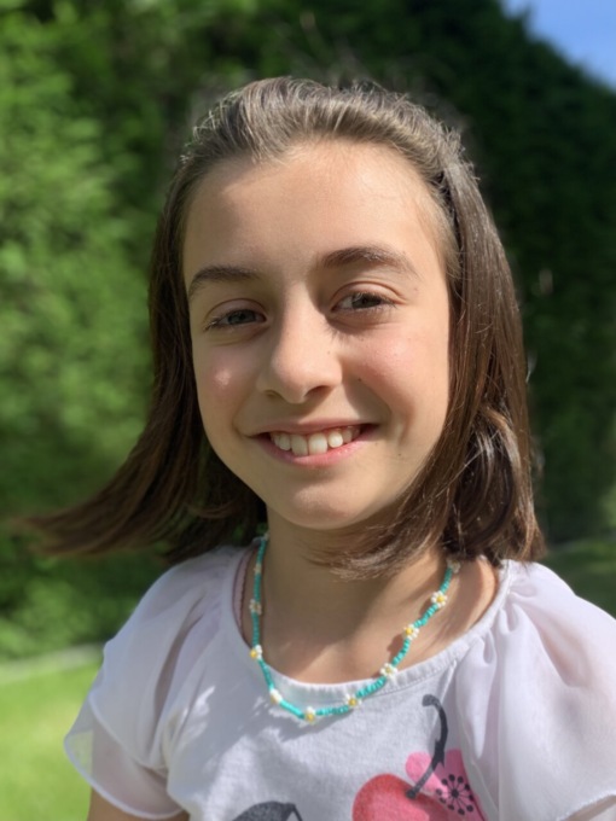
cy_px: 410
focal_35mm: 26
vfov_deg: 67.3
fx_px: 617
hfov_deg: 53.1
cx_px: 308
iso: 25
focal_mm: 4.25
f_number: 1.8
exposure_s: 1/1332
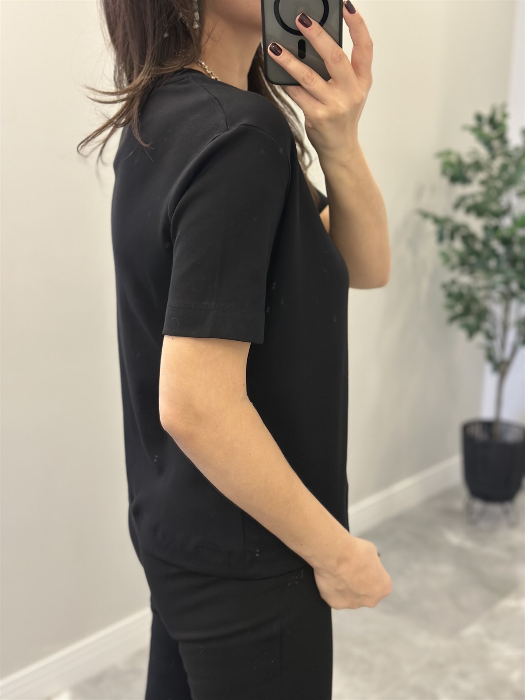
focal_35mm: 48
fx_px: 971
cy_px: 350
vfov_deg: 39.7
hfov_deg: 30.3
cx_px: 262
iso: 320
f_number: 1.78
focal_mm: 6.86
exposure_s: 1/33
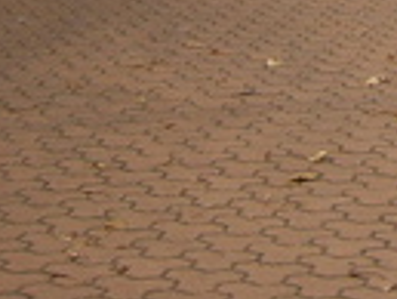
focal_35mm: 163
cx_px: 726
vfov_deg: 8.6
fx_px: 1871
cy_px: -336
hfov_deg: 11.2
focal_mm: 5.8
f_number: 2.8
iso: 50
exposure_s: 1/125
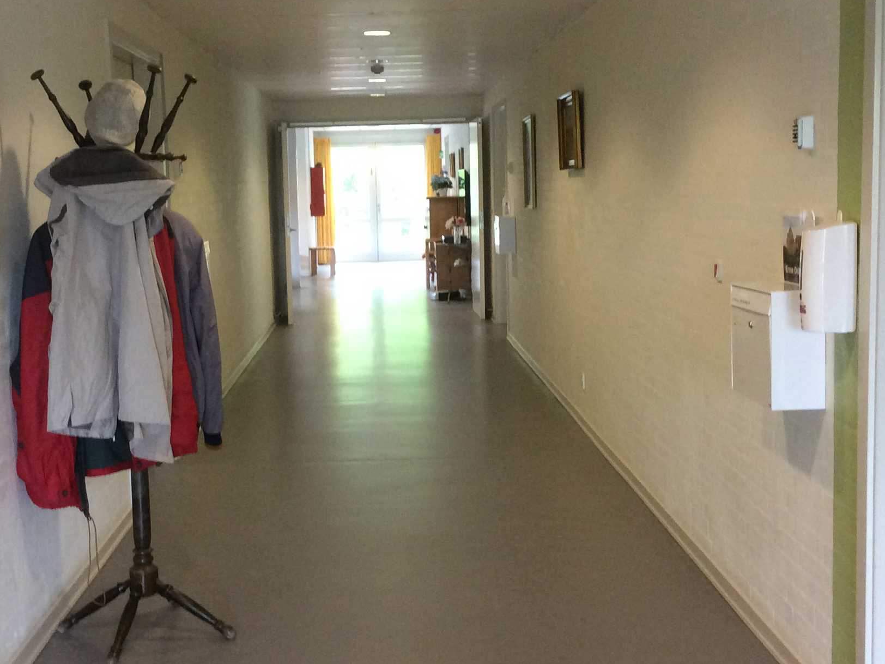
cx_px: 366
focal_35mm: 51
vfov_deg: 28.6
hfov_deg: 37.4
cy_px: 321
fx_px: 1304
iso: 125
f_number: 2.4
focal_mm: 3.3
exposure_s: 1/25
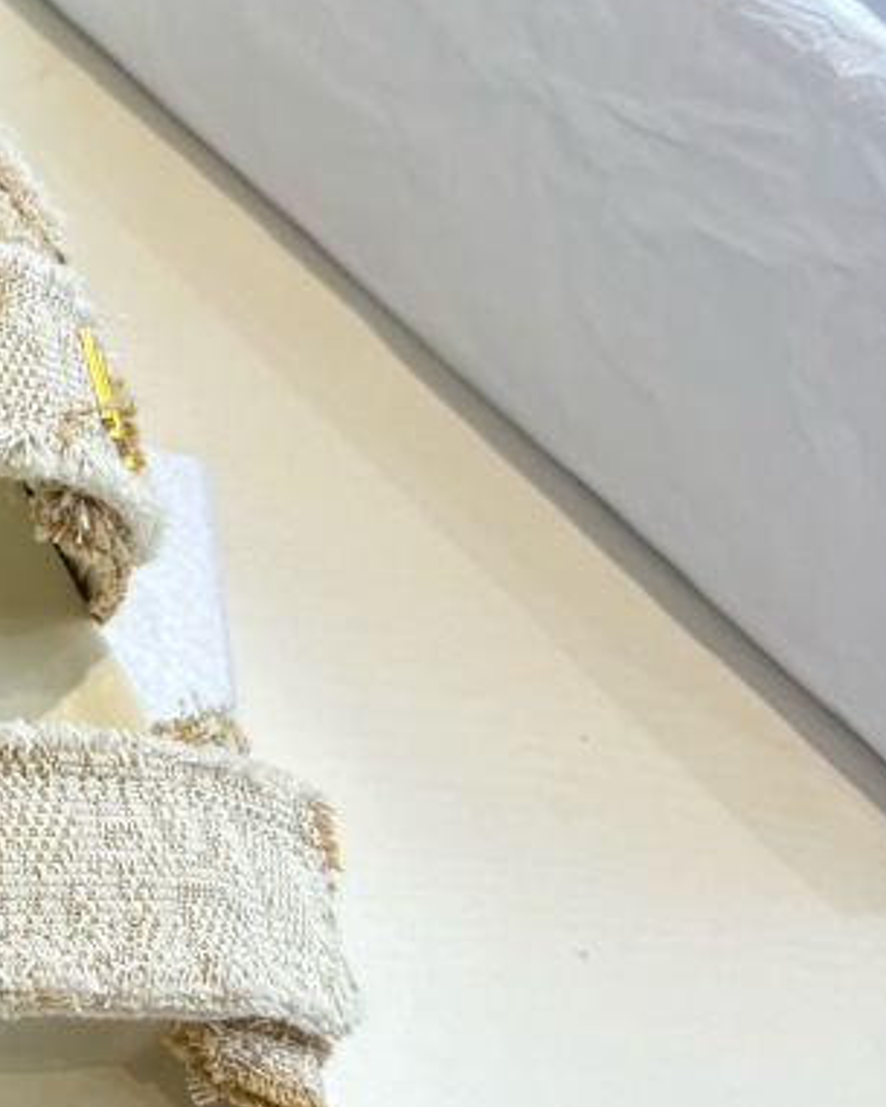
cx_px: -665
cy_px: 244
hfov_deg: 14.3
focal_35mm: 96
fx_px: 3145
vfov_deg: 19.8
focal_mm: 5.96
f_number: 1.6
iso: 40
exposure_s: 1/223
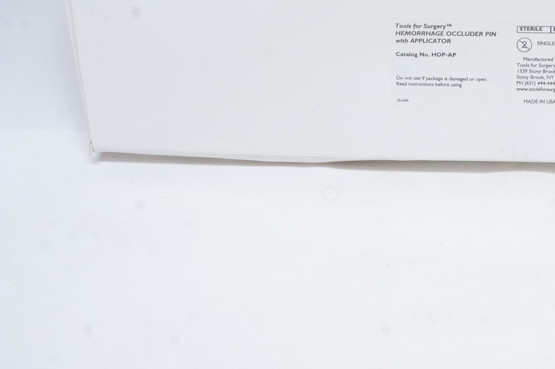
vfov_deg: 22.4
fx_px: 909
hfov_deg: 32.4
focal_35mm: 59
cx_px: 489
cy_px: 35
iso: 800
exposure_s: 1/5
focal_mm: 18
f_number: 20
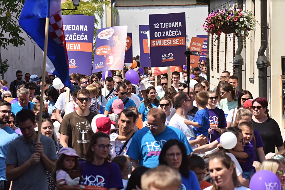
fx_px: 1584
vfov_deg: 6.9
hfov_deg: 10.3
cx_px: 142
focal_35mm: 200
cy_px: 95
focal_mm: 200
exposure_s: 1/4000
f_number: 9
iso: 1600
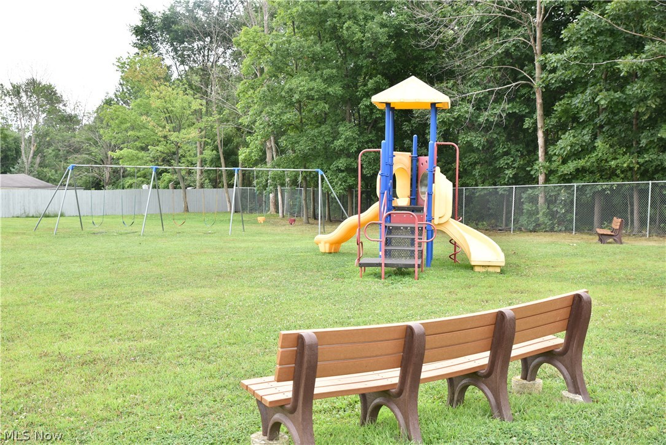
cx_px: 333
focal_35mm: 40
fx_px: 740
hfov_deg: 48.4
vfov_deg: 33.4
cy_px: 222
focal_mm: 40
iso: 640
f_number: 7.1
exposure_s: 1/200
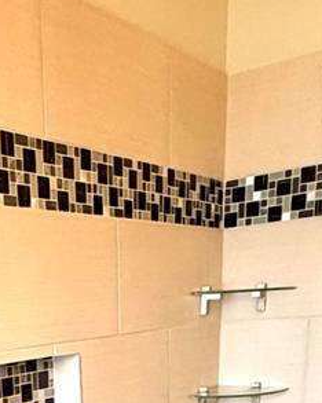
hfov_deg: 26.1
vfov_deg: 27.4
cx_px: 21
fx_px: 668
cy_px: 539
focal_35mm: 56
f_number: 2.2
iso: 160
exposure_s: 1/60
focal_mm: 2.22
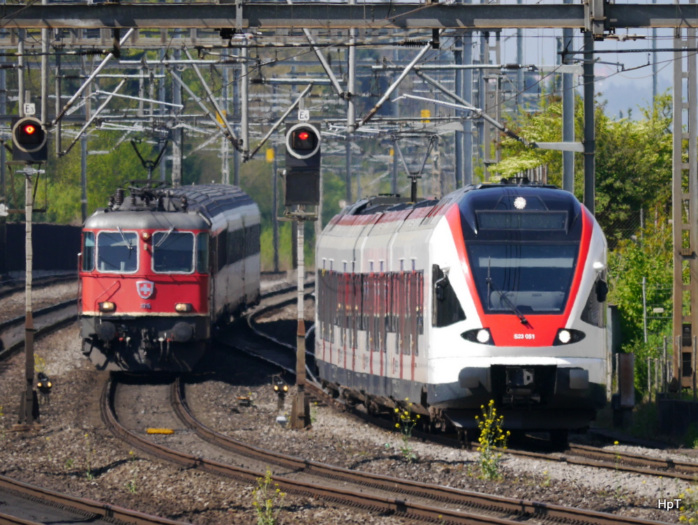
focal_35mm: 516
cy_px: 262
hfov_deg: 3.8
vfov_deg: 2.9
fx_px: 10415
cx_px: 349
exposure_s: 1/500
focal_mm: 258
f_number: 5.4
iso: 160
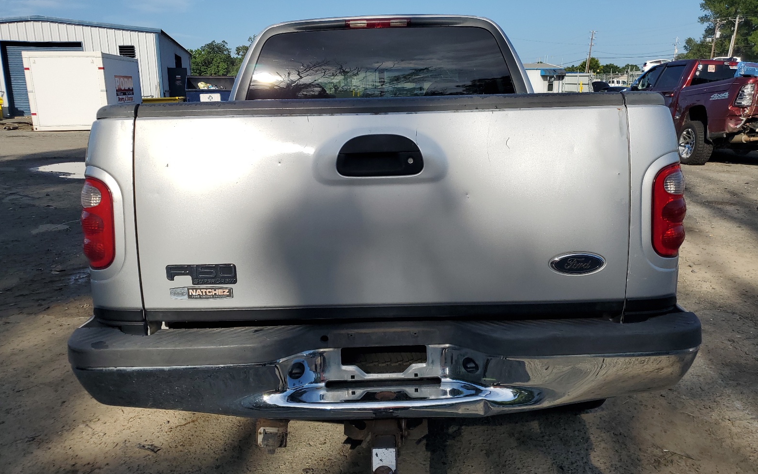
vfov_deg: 44.5
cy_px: 231
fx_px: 578
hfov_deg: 66.5
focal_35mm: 28
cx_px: 375
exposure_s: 1/5000
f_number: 1.5
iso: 50
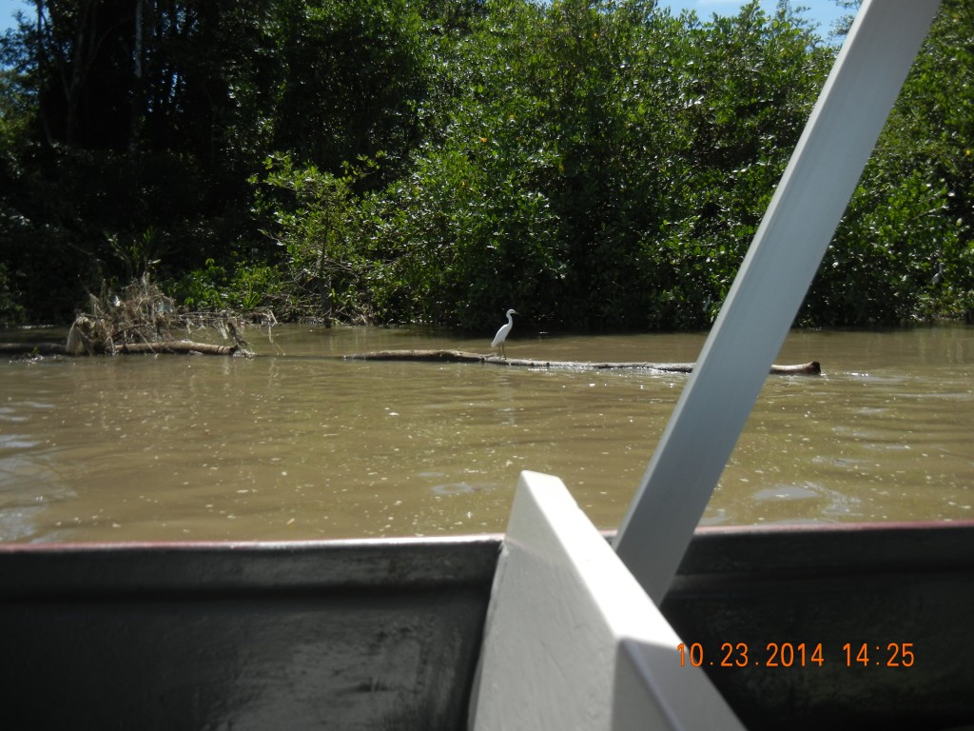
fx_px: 957
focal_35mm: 34
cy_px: 366
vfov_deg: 41.8
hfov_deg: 54.0
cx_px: 487
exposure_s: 1/406
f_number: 7.2
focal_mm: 6.2
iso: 160
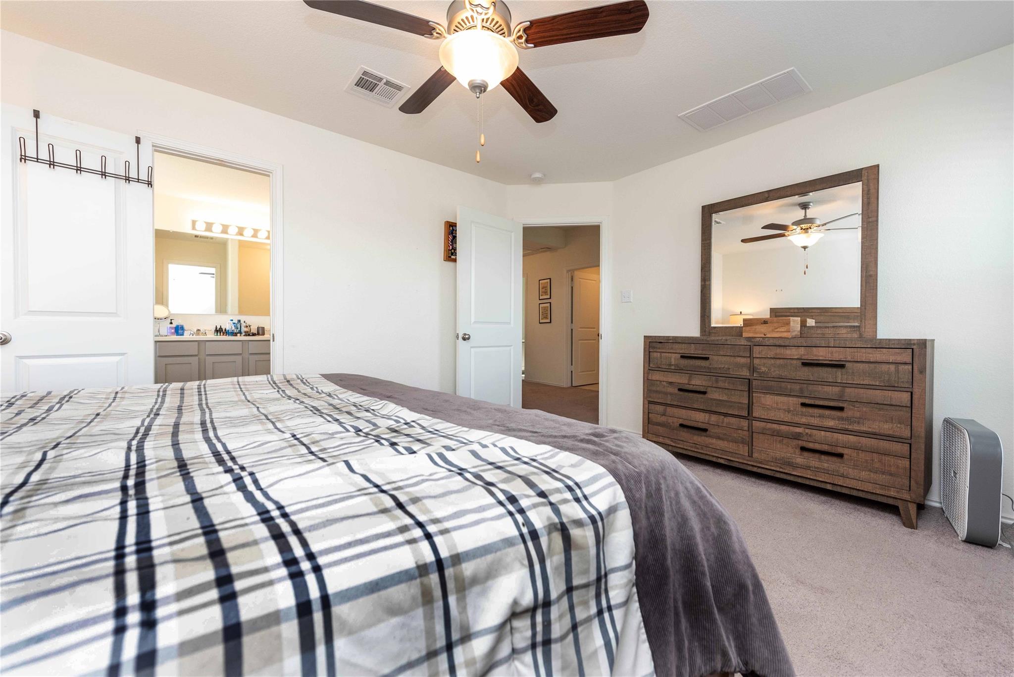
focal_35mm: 14
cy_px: 338
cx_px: 507
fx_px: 394
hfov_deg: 104.2
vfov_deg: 81.2
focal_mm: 14
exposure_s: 1/100
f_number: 5
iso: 800
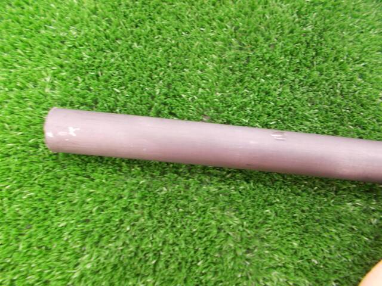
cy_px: 143
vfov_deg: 53.1
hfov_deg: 67.3
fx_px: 287
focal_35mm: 26
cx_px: 191
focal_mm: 4.6
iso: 200
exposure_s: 1/8
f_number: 3.2
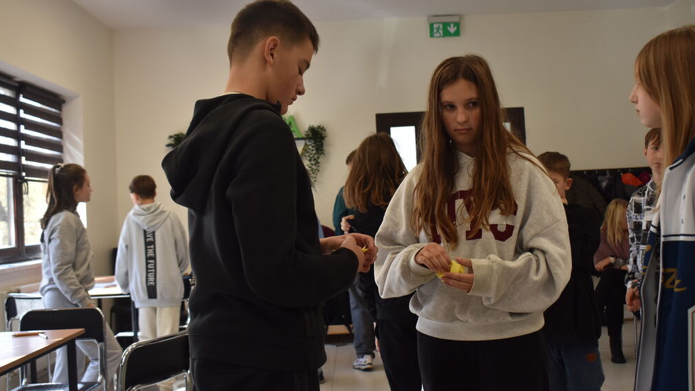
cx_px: 353
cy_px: 184
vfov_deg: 26.5
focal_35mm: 45
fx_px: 829
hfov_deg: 45.5
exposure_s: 1/100
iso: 400
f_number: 5
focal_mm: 28
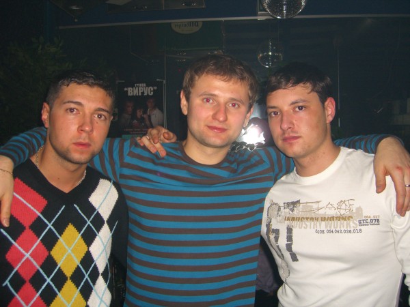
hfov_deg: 49.0
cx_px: 205
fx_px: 450
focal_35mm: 38
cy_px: 154
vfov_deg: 37.7
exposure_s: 1/60
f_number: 2.8
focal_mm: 7.9
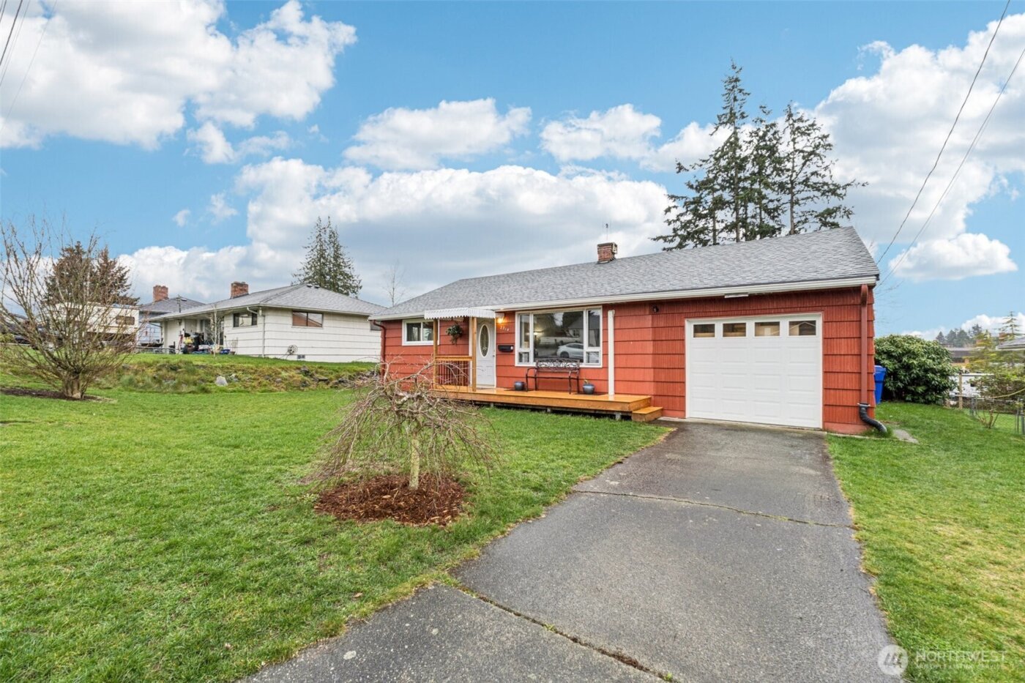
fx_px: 427
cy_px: 342
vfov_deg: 77.3
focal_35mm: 15
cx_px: 512
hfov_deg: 100.4
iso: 250
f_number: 9
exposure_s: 1/25
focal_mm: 10
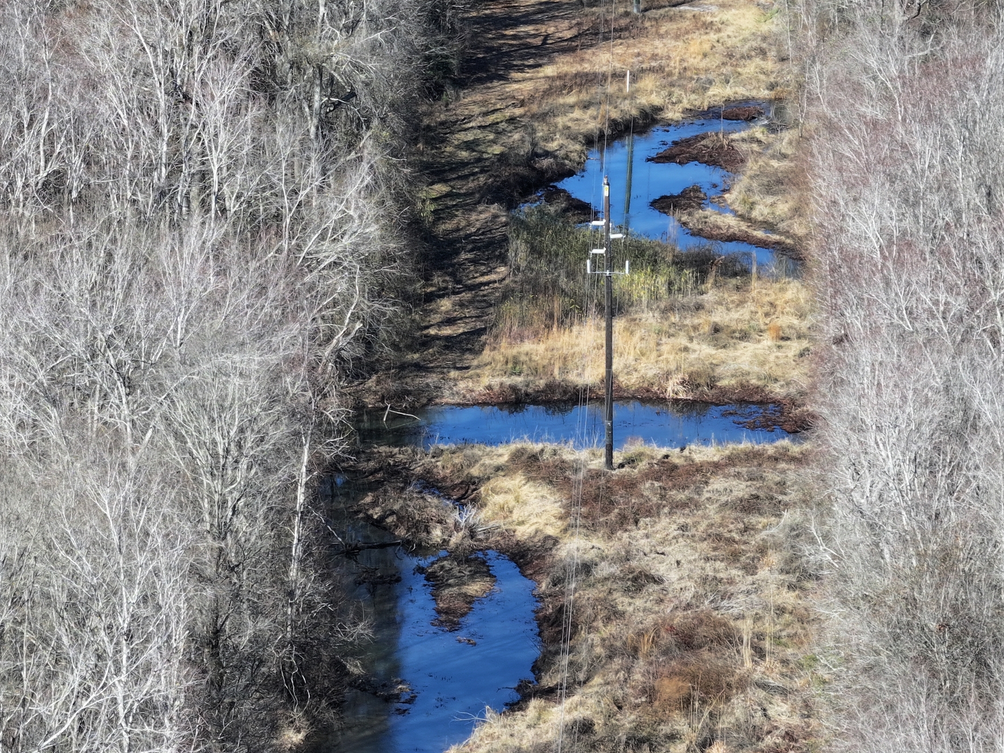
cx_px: 599
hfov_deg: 8.4
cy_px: 275
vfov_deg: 6.3
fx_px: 6845
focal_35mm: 236
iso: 110
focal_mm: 30.71
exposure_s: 1/320
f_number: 3.4
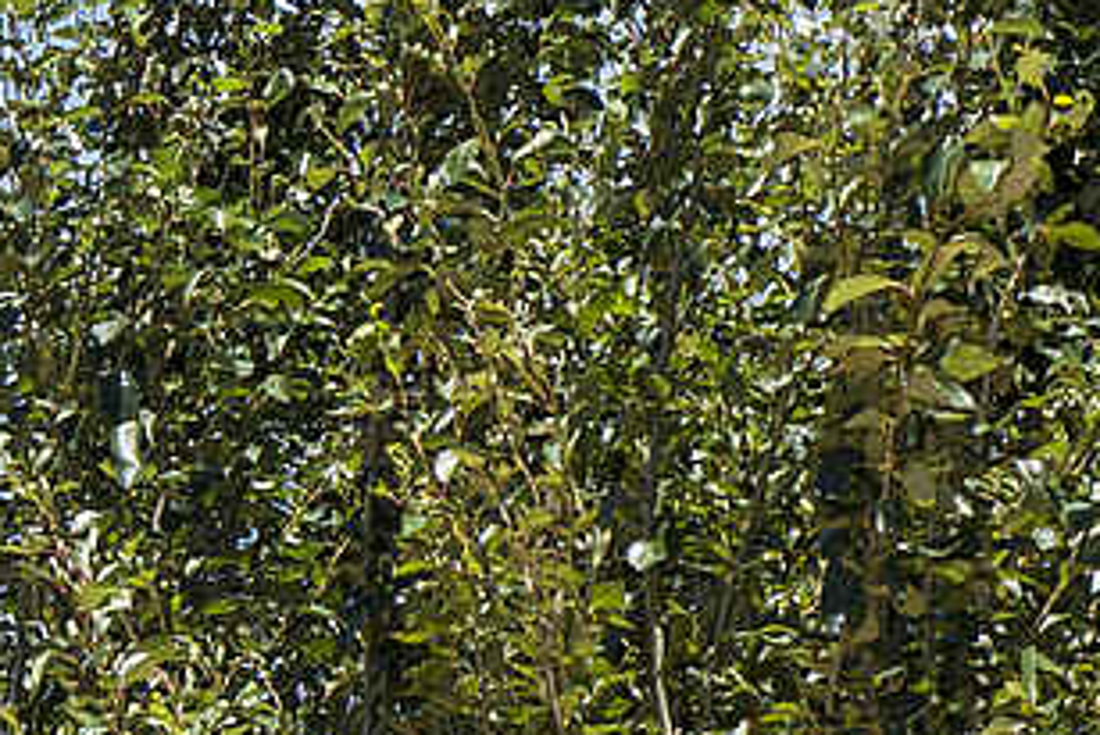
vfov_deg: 3.7
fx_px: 11438
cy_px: 730
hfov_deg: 5.3
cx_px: -1664
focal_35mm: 374
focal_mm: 60
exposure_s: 1/350
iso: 200
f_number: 9.5
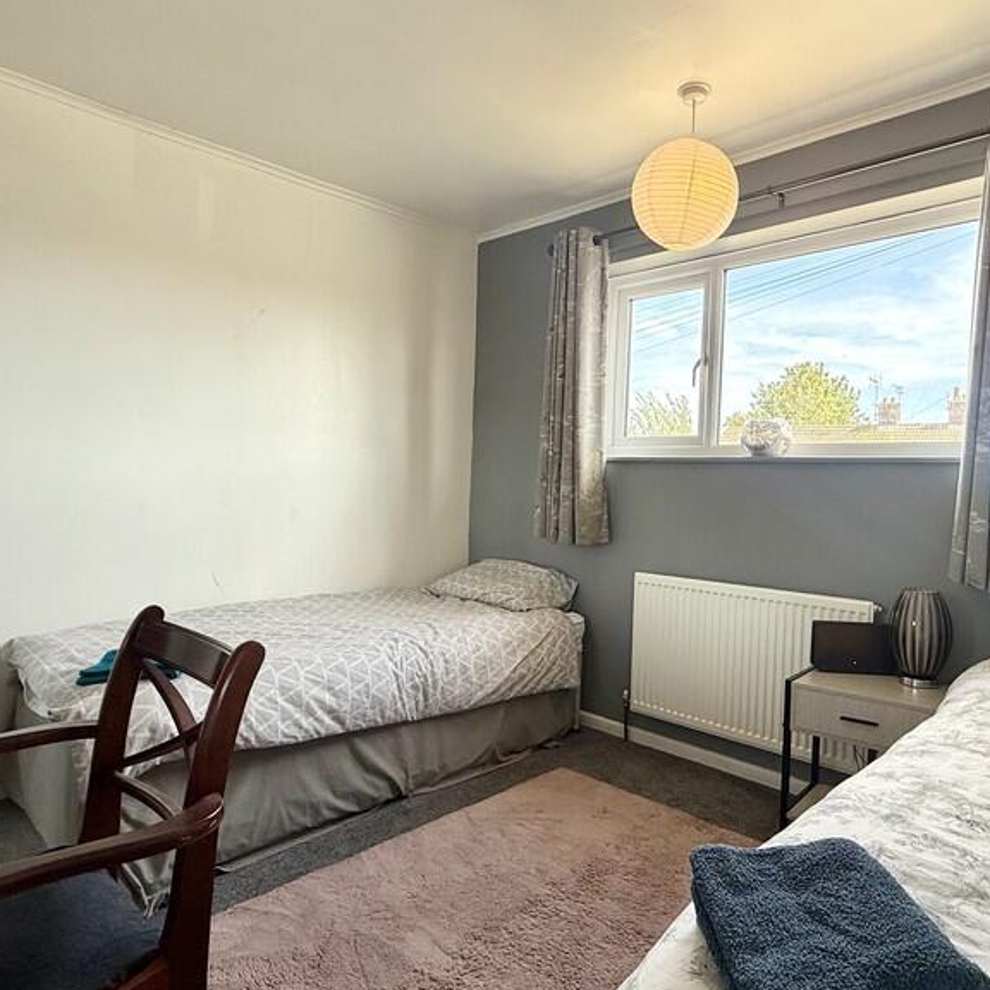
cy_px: 504
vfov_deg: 69.6
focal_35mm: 22
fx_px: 712
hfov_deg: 69.1
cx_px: 581
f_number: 2.2
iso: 64
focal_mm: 2.22
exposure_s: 1/144
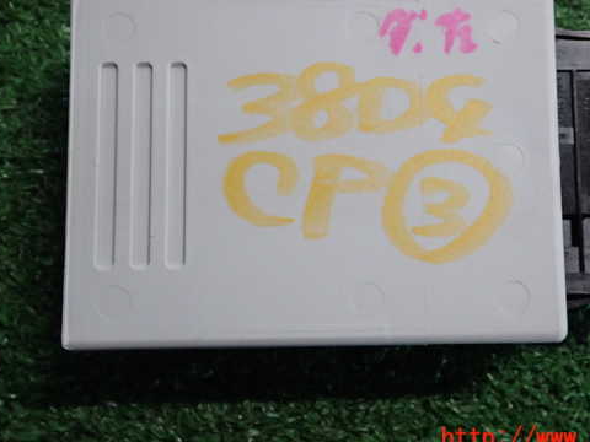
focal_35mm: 55
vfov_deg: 26.5
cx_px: 350
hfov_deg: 34.8
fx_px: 937
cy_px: 178
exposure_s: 1/40
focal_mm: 7.84
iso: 640
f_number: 2.9
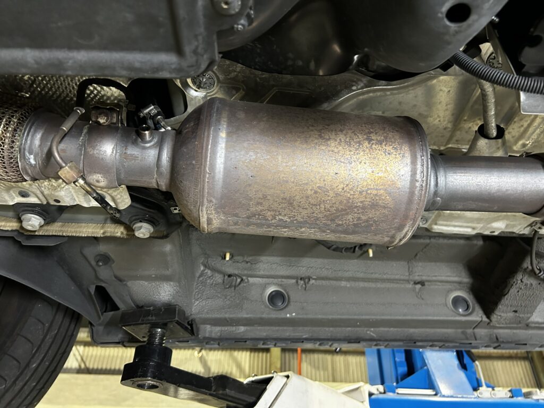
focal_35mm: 26
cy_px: 204
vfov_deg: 53.1
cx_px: 272
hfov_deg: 67.3
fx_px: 409
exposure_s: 1/40
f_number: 1.5
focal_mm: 5.7
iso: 500
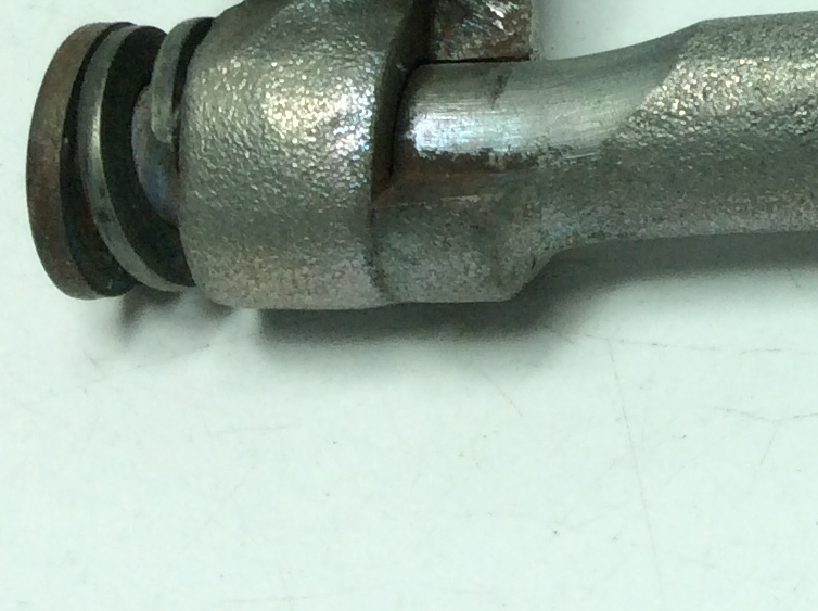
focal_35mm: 110
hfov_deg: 16.0
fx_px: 2595
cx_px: 1326
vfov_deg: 12.5
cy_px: -420
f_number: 2.4
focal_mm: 3.3
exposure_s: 1/561
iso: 32
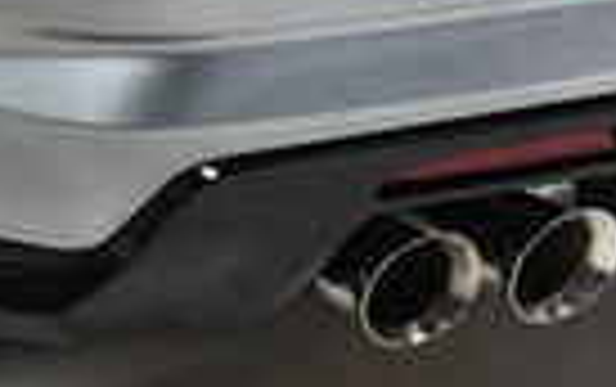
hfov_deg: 11.2
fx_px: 3110
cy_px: -261
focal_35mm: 185
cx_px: -13
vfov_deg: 7.0
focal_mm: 26
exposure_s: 1/160
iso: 100
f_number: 13
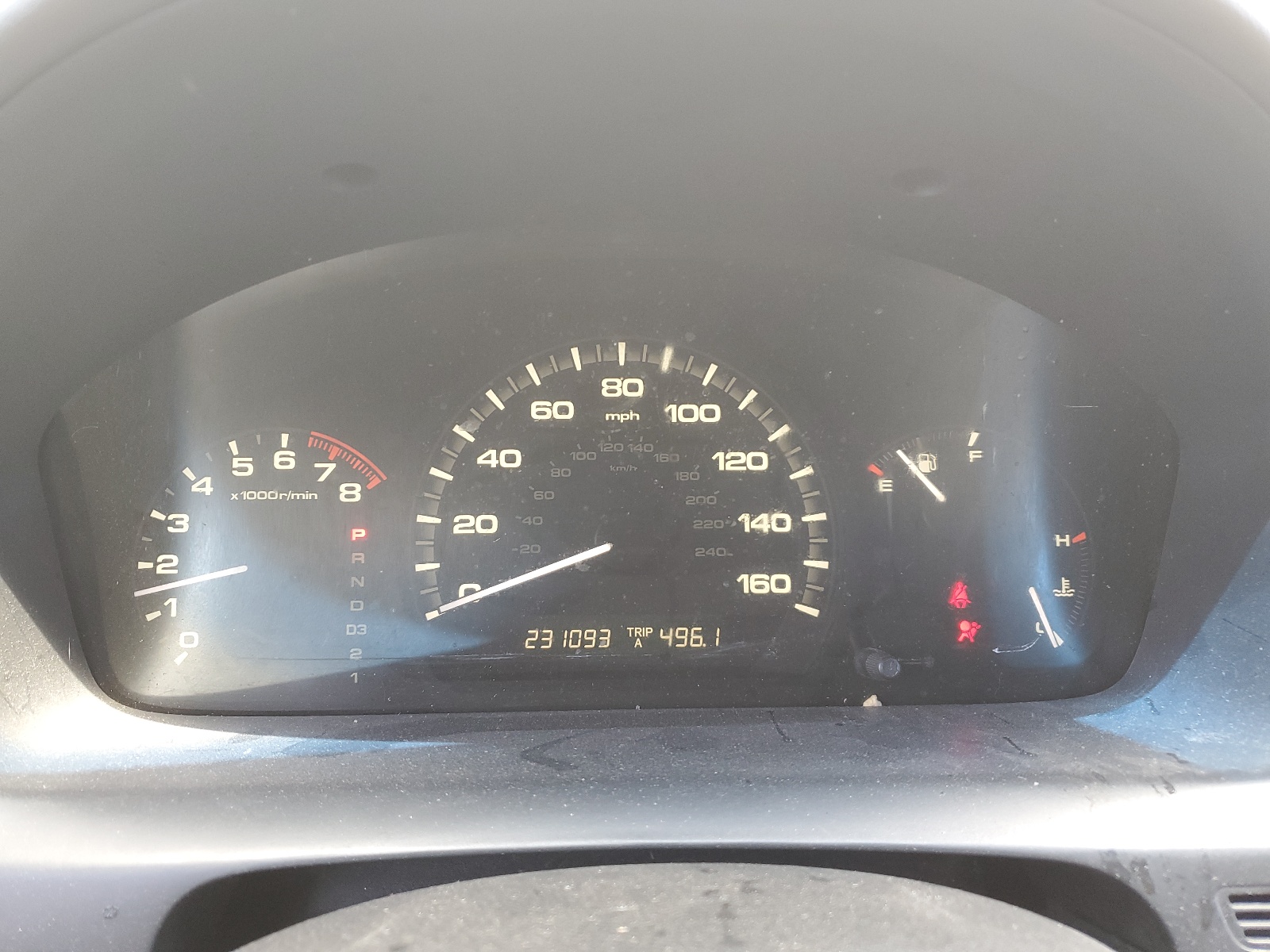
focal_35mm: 26
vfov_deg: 53.1
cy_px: 476
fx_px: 954
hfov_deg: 67.3
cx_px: 635
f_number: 1.5
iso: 83
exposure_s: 1/60.2
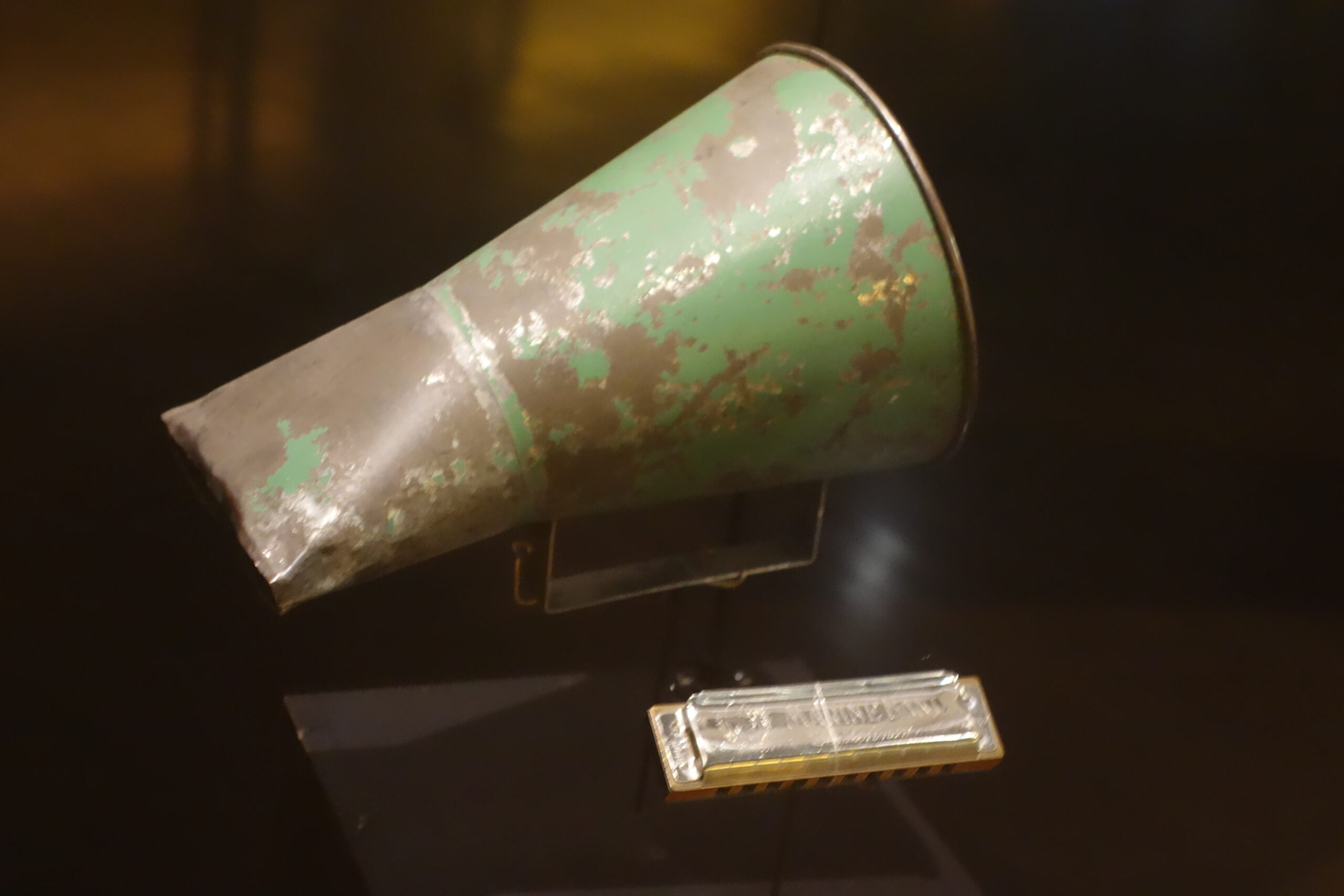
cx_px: 672
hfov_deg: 27.3
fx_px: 2763
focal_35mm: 74
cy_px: 448
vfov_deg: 18.4
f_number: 4
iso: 3200
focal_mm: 27.54
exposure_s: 1/20
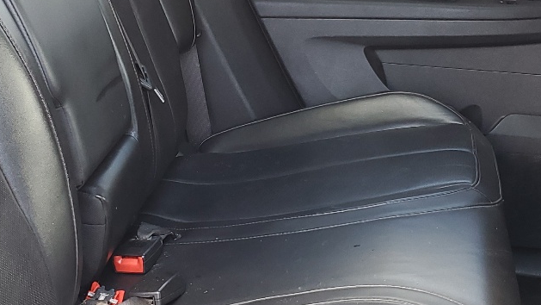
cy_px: 111
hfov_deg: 29.3
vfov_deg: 16.7
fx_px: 1033
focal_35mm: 72
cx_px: 230
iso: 56
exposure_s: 1/60.2
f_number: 1.5
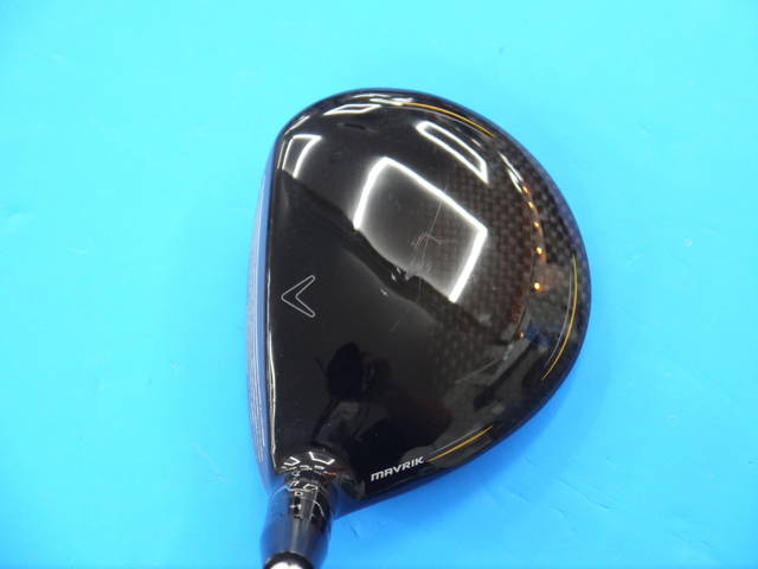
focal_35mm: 84
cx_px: 379
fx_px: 1839
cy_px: 284
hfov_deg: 23.3
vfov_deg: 17.6
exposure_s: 1/50
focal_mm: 42
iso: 800
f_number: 5.6
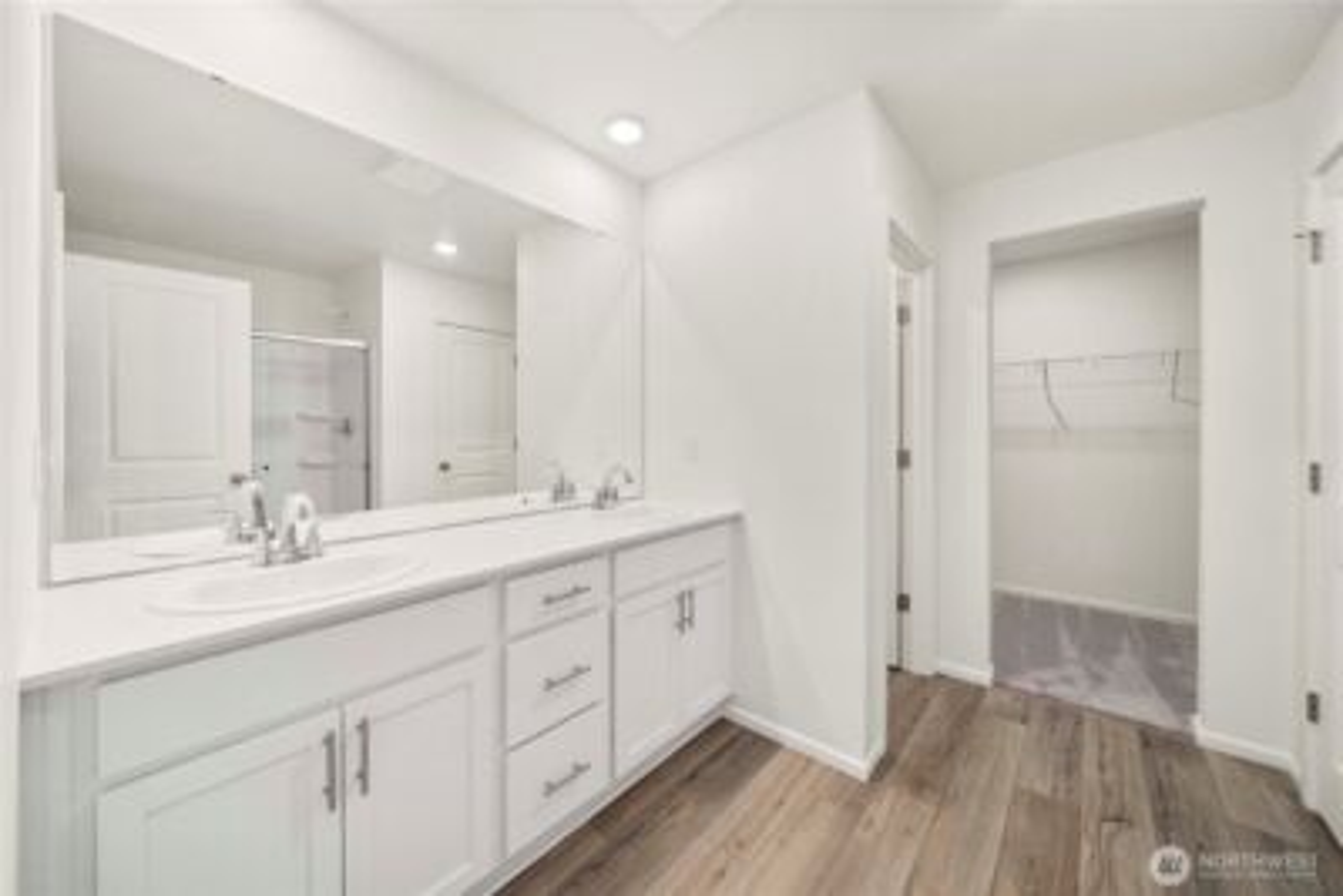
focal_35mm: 13
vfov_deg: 85.5
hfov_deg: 108.3
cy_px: 448
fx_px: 485
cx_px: 672
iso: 100
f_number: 6.3
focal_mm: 13
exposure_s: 1/60
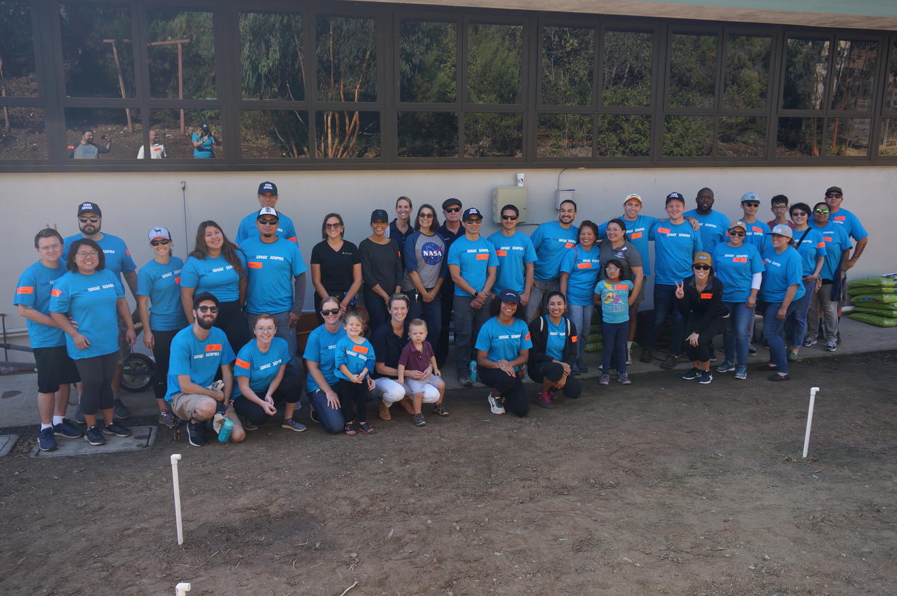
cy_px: 298
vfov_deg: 41.6
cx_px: 448
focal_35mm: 32
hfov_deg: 59.5
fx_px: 784
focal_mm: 21
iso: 100
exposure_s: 1/80
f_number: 5.6
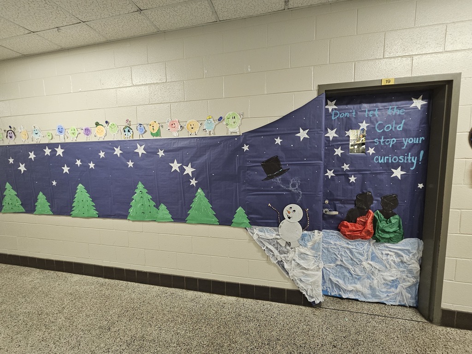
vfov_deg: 89.9
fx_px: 177
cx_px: 236
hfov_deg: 106.2
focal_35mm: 13
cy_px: 177
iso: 250
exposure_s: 1/60
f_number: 2.2
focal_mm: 2.2
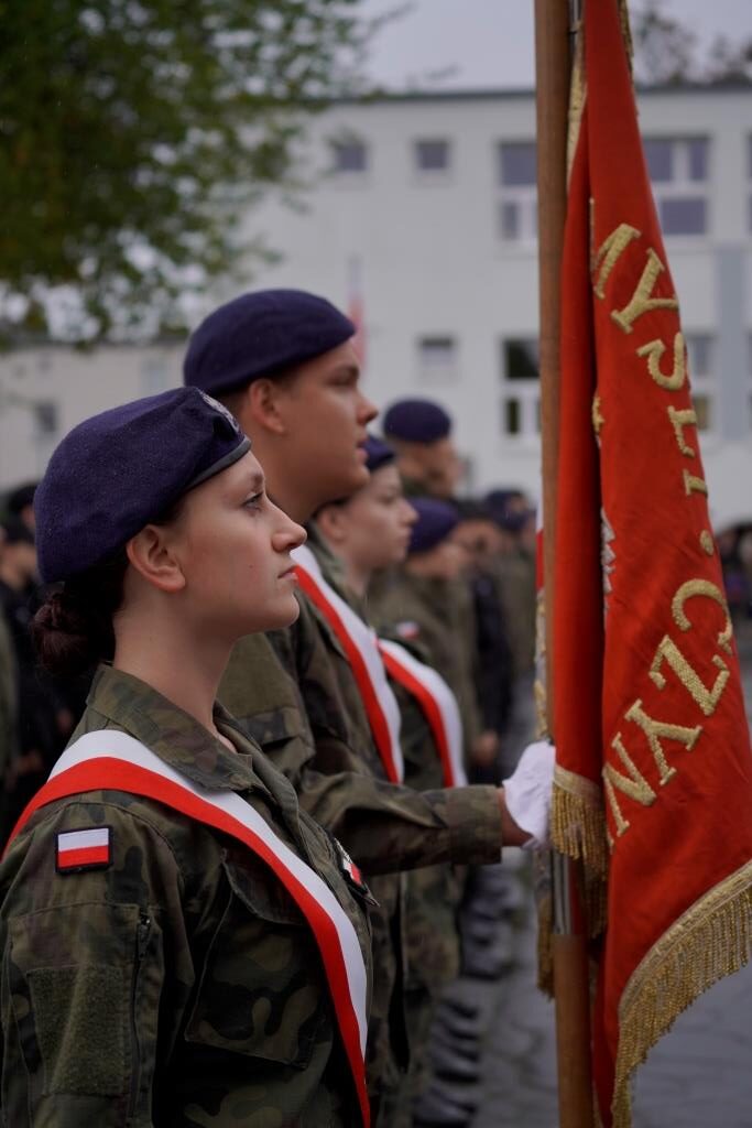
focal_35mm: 70
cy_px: 564
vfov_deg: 28.8
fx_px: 2192
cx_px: 376
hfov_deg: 19.5
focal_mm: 70
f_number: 4
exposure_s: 1/640
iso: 320
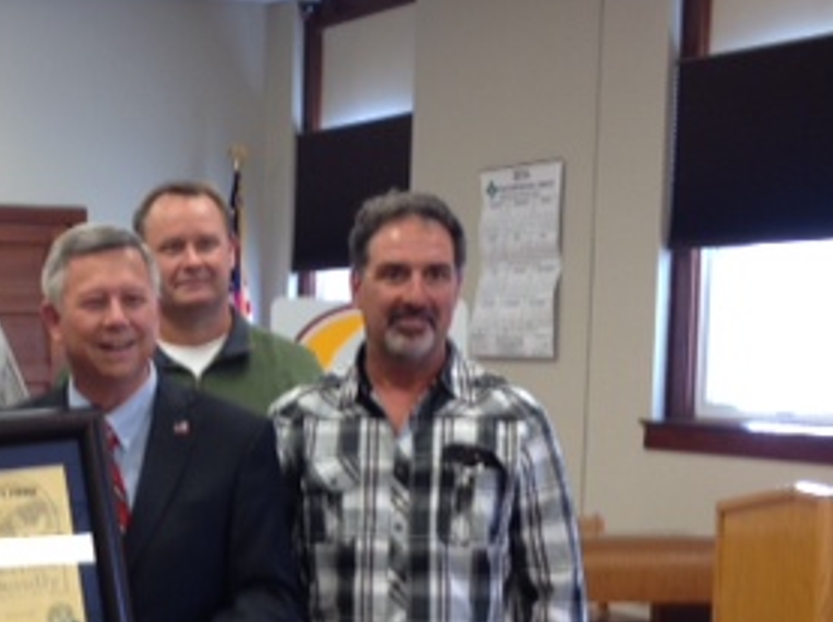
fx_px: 1947
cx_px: 30
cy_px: 502
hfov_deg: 23.3
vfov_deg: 18.0
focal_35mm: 81
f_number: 2.4
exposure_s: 1/20
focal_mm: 4.28
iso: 50
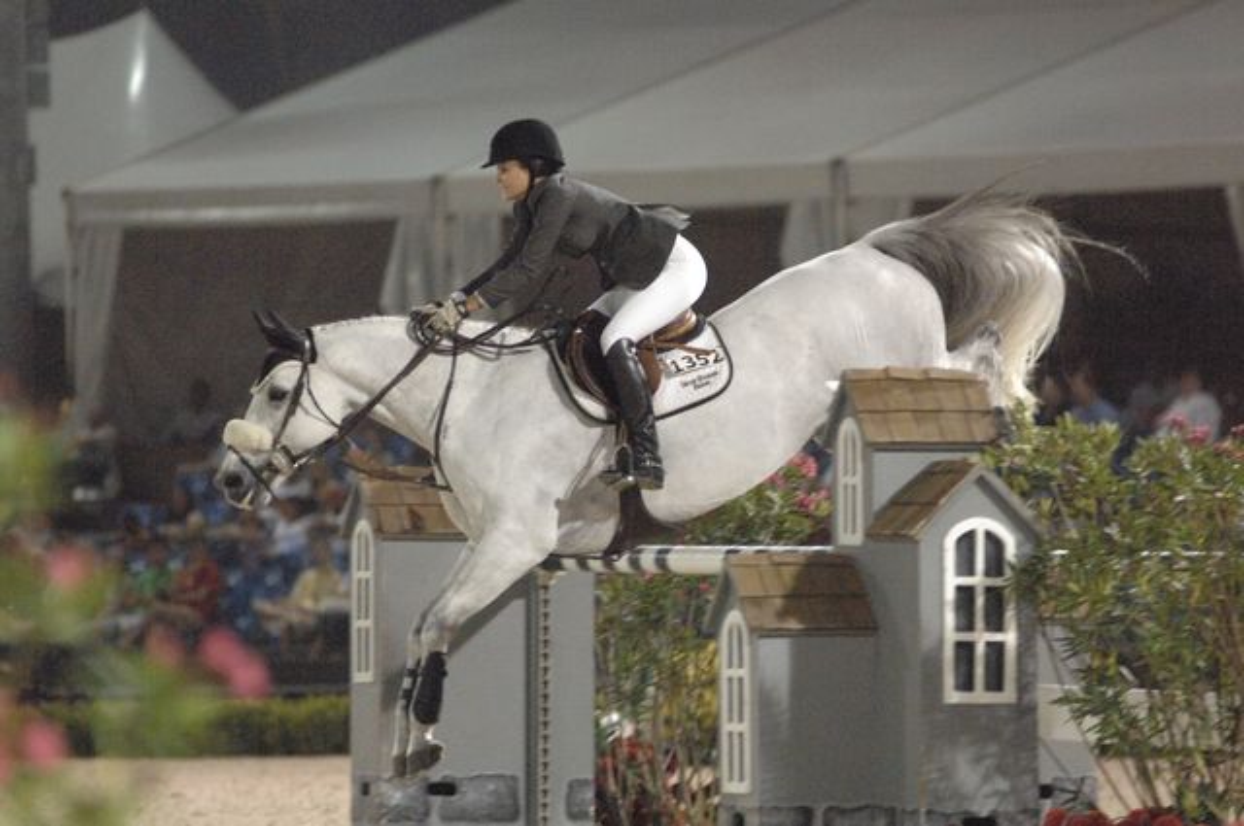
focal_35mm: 300
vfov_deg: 4.6
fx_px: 10353
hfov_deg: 6.9
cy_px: 413
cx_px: 622
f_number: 2.8
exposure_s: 1/500
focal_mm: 200
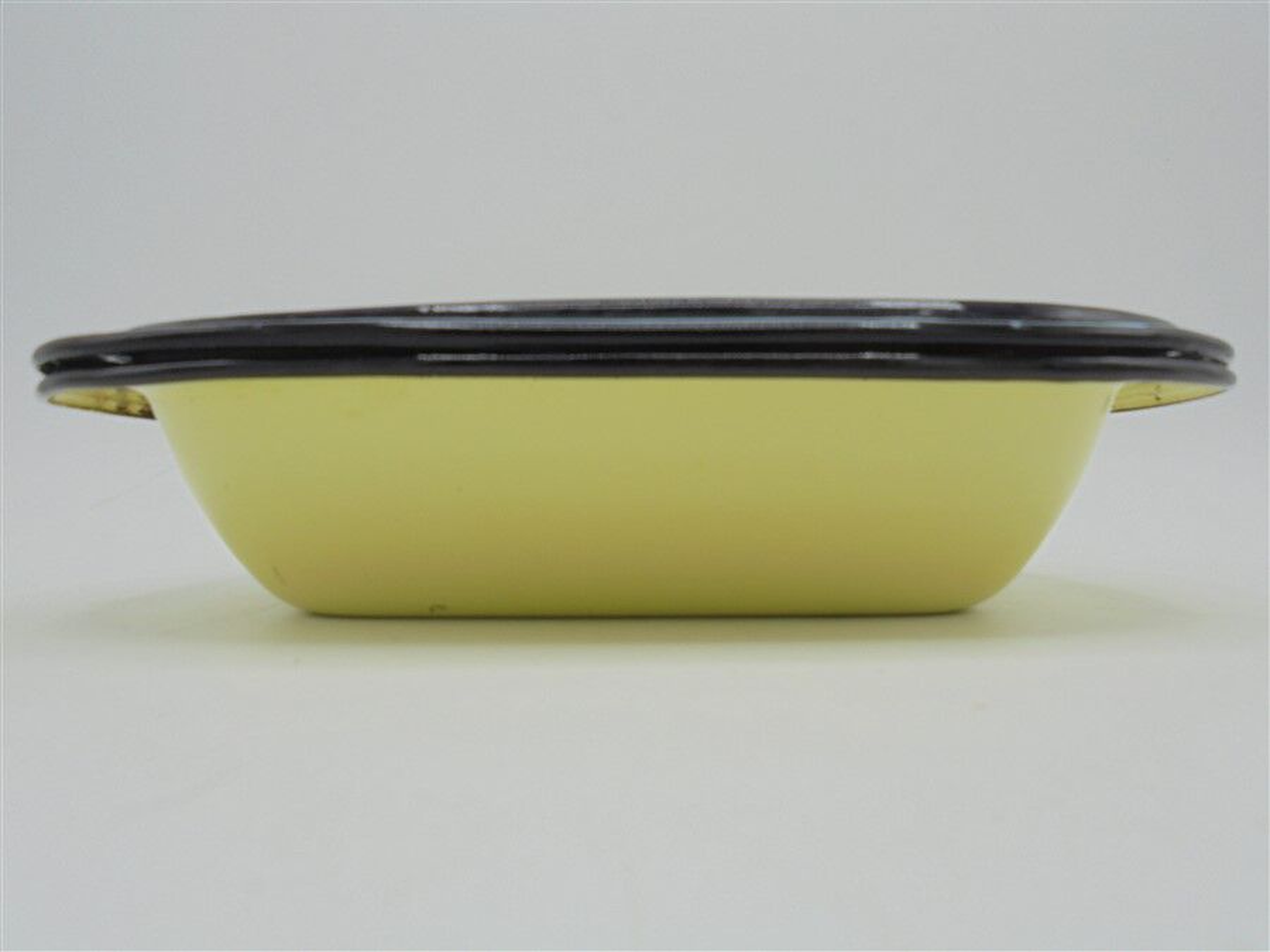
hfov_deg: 61.7
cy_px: 476
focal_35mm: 29
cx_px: 635
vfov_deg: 48.2
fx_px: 1064
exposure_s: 1/80
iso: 100
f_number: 3.7
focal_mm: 5.3
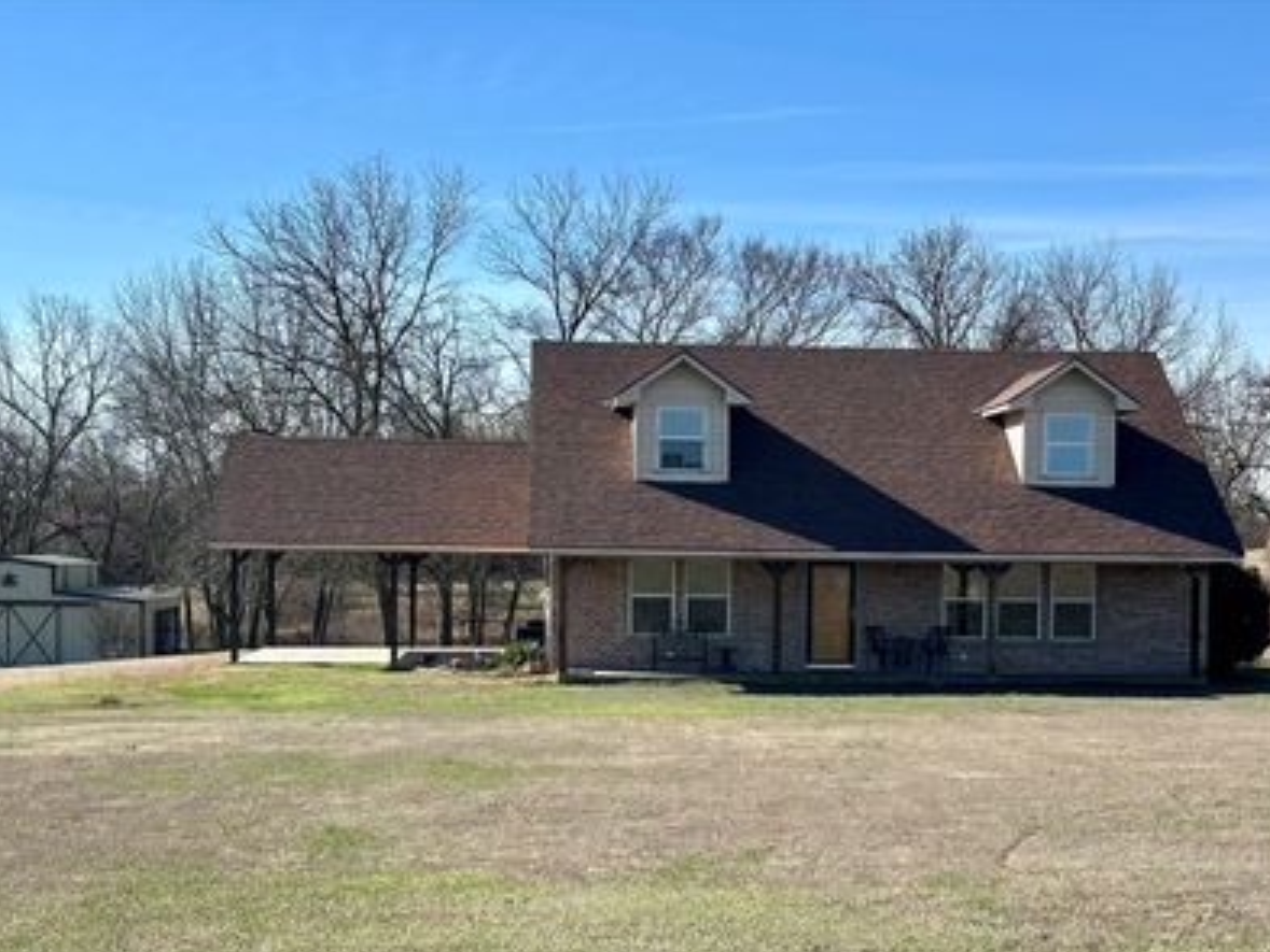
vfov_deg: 24.0
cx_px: 717
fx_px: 2239
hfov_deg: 31.6
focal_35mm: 61
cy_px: 599
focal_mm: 6.86
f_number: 1.78
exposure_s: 1/3367
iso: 64
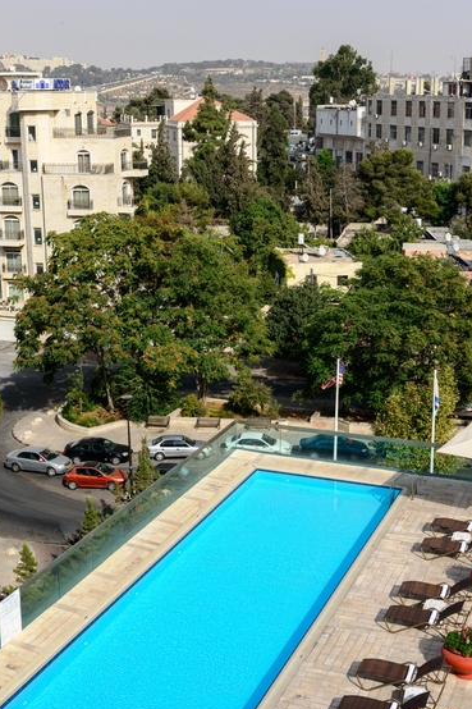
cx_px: 248
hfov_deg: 26.0
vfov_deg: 38.2
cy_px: 362
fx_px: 1023
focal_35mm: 52
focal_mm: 48
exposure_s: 1/160
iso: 100
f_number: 11
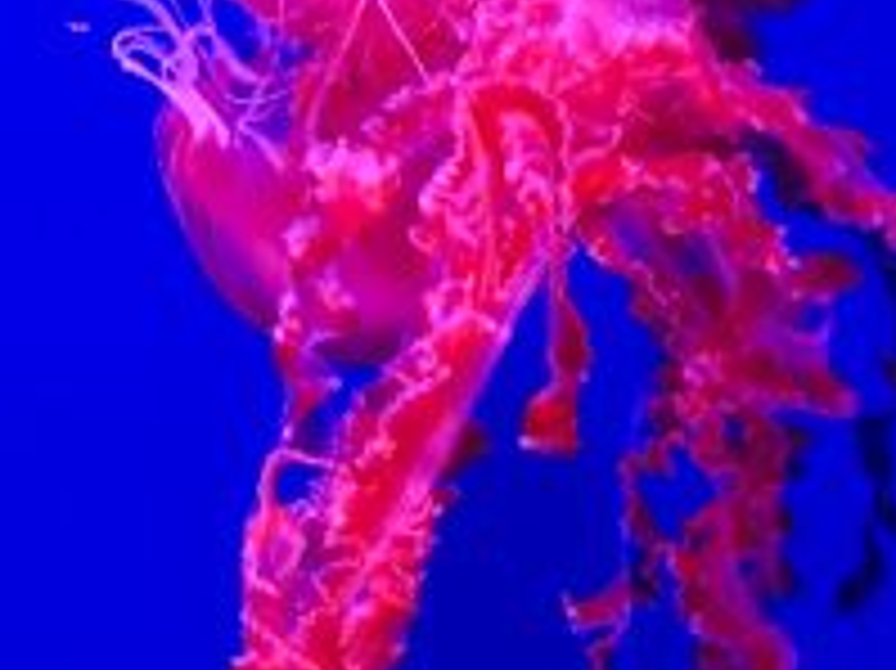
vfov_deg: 14.5
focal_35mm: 102
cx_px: 63
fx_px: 2639
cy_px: 232
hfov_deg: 18.9
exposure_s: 1/20
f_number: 2.2
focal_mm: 4.15
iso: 200
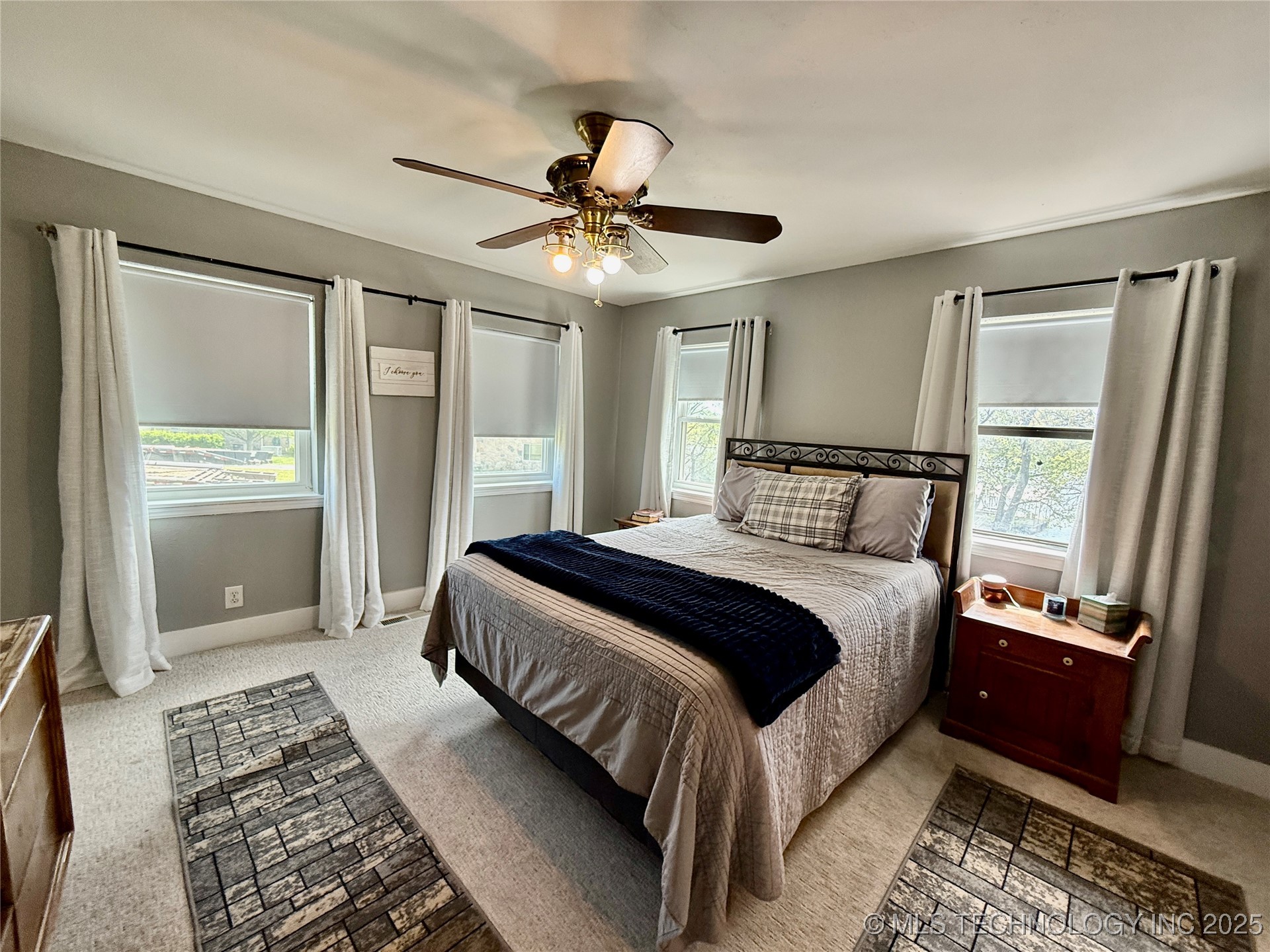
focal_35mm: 14
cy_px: 476
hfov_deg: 102.1
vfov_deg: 85.7
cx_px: 635
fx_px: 514
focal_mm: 2.22
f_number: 2.2
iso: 200
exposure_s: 1/120
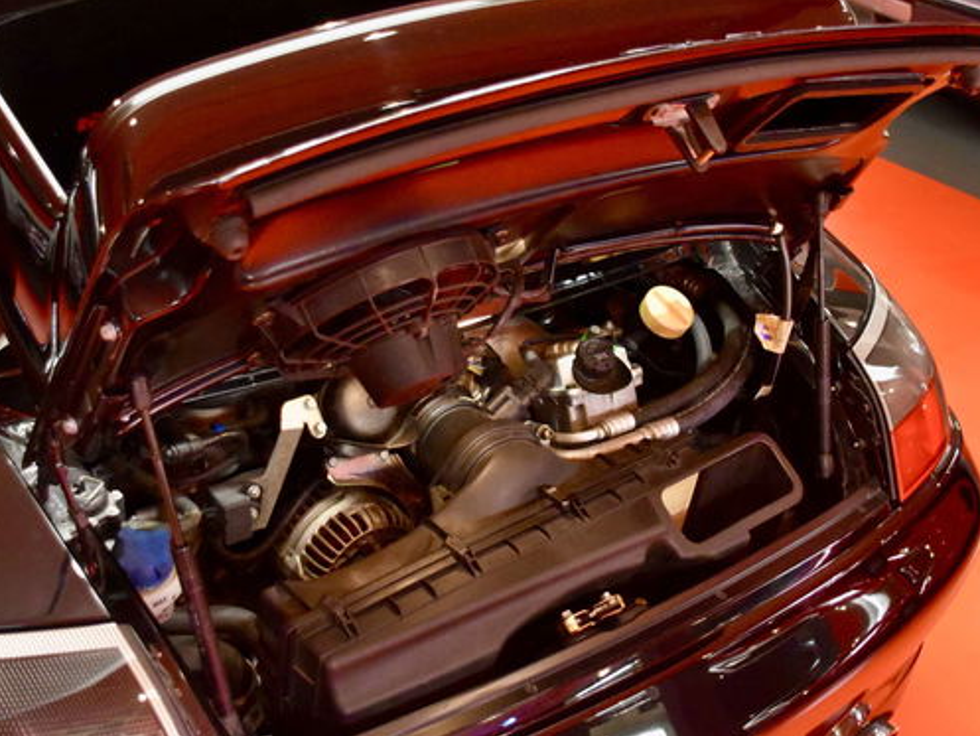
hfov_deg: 38.9
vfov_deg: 29.7
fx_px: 1388
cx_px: 525
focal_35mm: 49
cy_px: 405
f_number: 3.8
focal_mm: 22
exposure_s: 1/60
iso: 6400
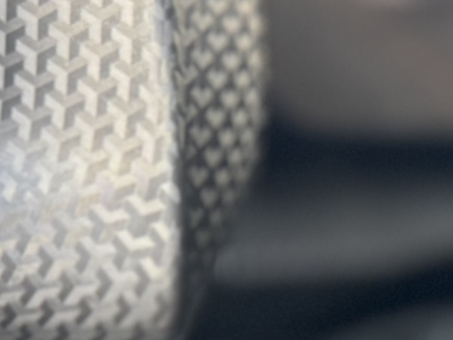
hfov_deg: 13.9
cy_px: 566
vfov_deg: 10.2
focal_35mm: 139
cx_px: 470
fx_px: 1819
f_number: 1.78
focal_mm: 6.76
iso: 200
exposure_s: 1/94
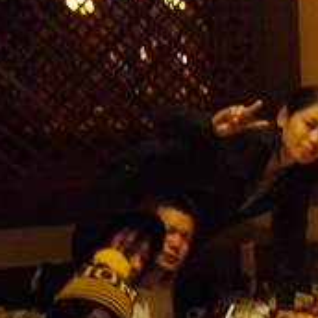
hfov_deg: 19.0
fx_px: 894
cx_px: 391
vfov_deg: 19.7
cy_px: 304
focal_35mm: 86
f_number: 2.8
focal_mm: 5.8
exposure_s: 1/8
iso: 200
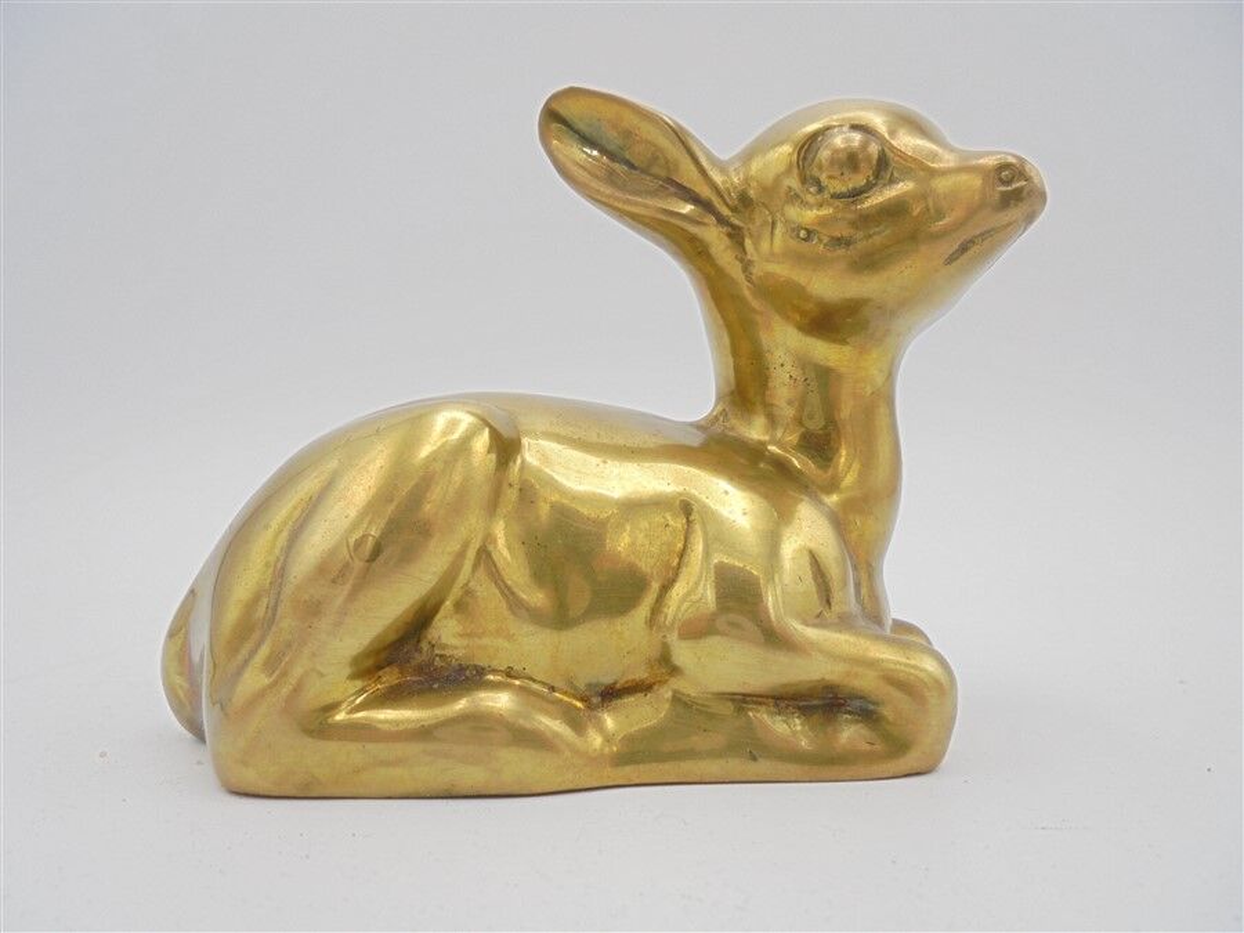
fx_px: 934
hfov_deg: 67.3
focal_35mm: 26
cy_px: 466
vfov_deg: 53.1
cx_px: 622
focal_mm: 4.6
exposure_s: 1/160
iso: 100
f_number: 3.5
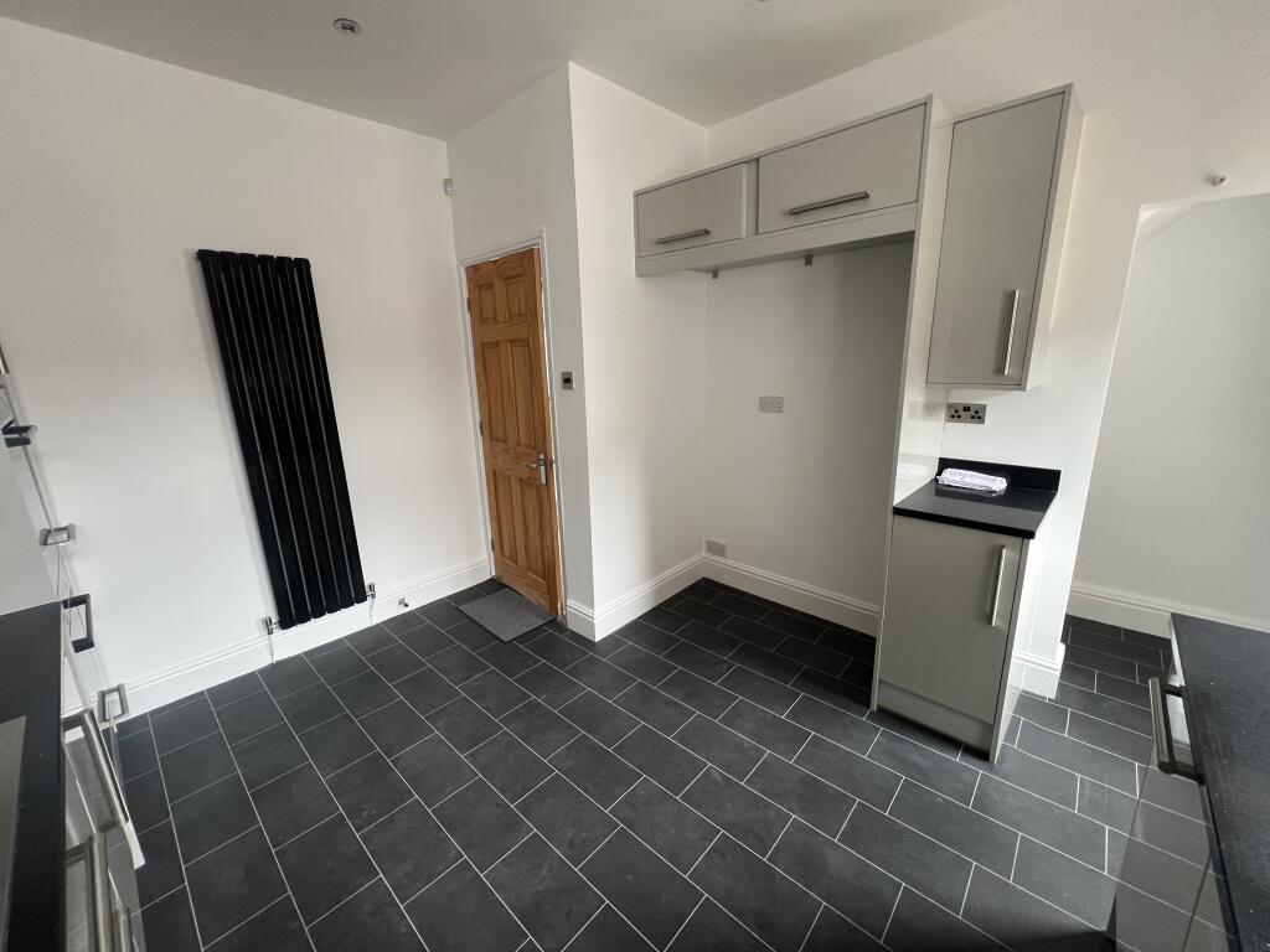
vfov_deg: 89.9
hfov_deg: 106.2
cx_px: 635
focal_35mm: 13
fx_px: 477
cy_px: 476
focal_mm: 1.57
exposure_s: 1/70
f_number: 1.8
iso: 250
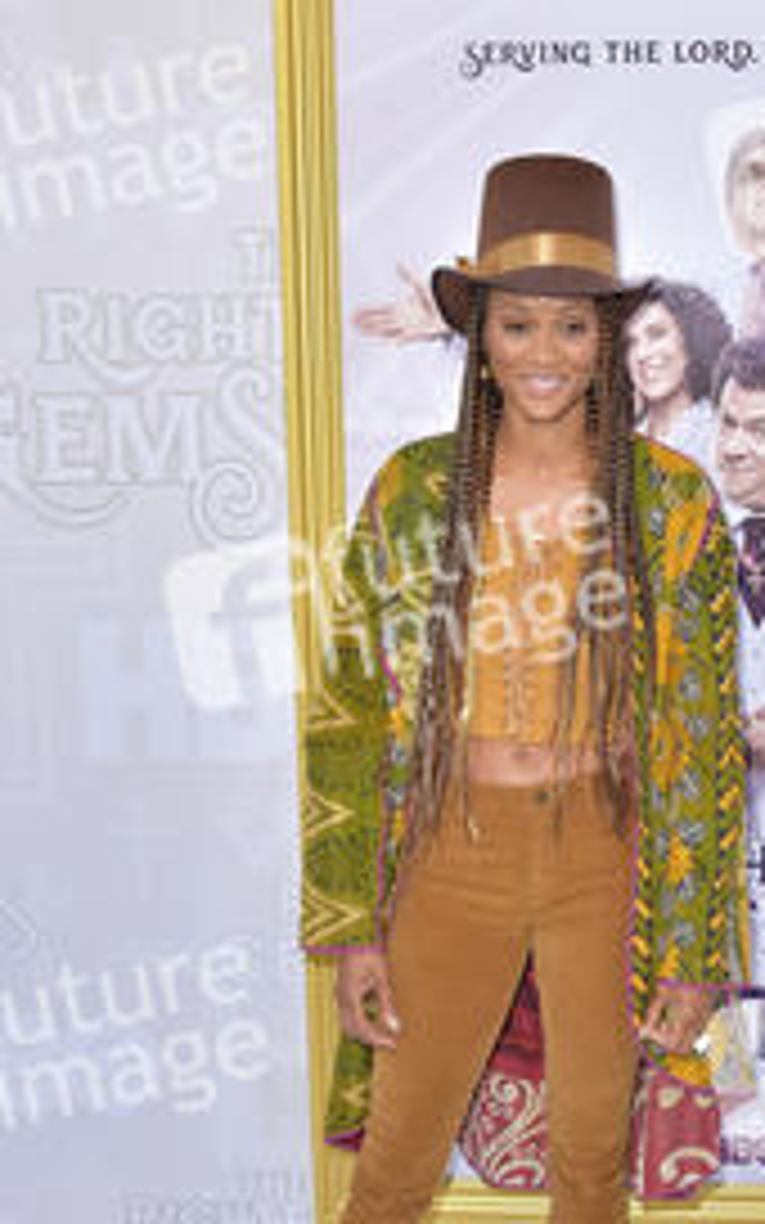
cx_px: 529
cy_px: 828
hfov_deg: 26.7
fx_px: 1601
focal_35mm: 48
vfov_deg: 41.2
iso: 320
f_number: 7.1
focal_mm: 32
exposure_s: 1/250
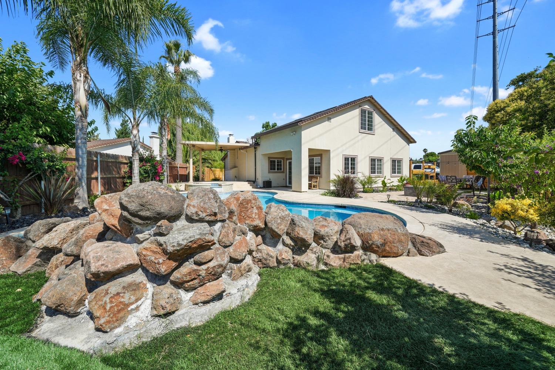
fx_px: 216
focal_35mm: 14
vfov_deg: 81.2
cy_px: 185
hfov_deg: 104.3
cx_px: 278
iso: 100
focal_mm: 14
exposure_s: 1/60
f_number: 8
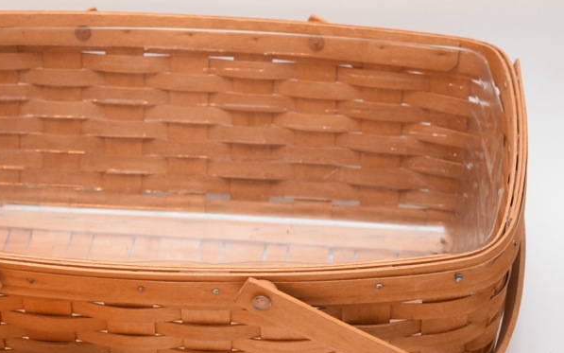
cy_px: 187
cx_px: 131
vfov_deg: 10.2
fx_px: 1967
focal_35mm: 128
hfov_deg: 16.2
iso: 1600
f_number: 5.6
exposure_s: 1/60
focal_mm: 50
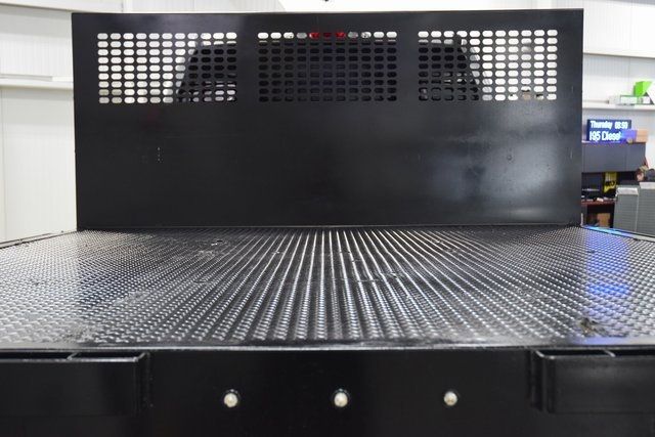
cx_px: 328
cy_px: 218
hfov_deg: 42.3
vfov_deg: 29.0
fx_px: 846
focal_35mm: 46
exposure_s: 1/60
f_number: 4
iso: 1600
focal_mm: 31
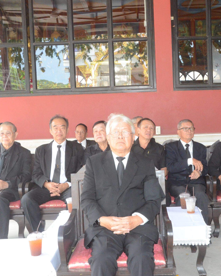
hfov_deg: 31.1
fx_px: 392
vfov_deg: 38.8
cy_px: 136
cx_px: 155
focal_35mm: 48
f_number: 10
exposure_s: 1/100
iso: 3200
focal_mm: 22
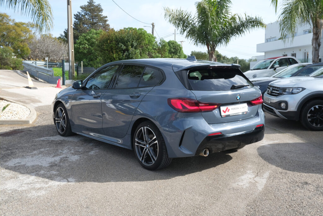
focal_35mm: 37
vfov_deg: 36.0
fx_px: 332
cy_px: 108
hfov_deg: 51.9
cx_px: 162
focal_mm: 24.9
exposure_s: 1/125
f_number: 9
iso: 160
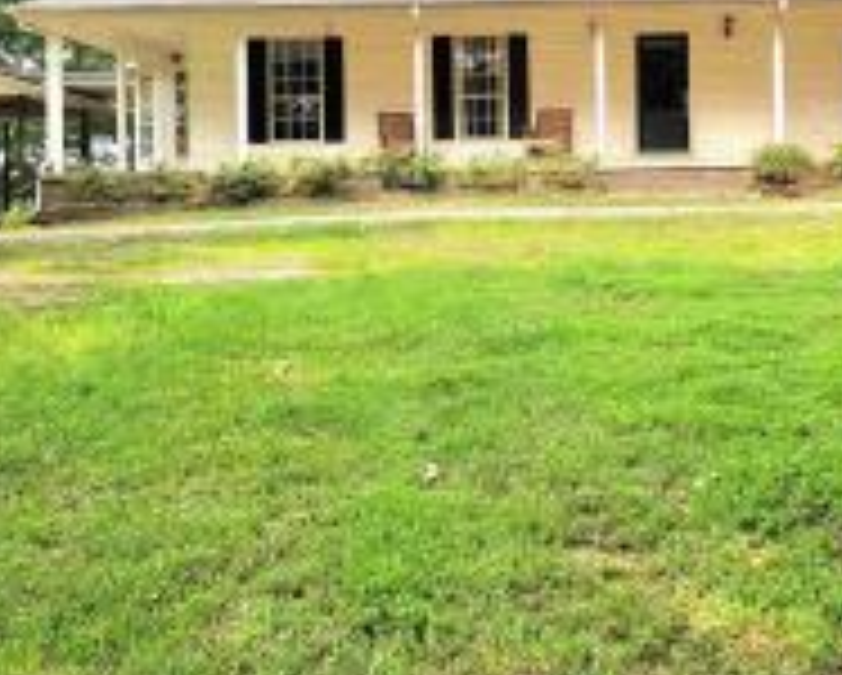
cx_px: 509
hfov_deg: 37.1
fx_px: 1247
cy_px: 162
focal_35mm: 50
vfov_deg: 29.8
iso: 16
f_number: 1.8
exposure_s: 1/217
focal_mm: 6.7
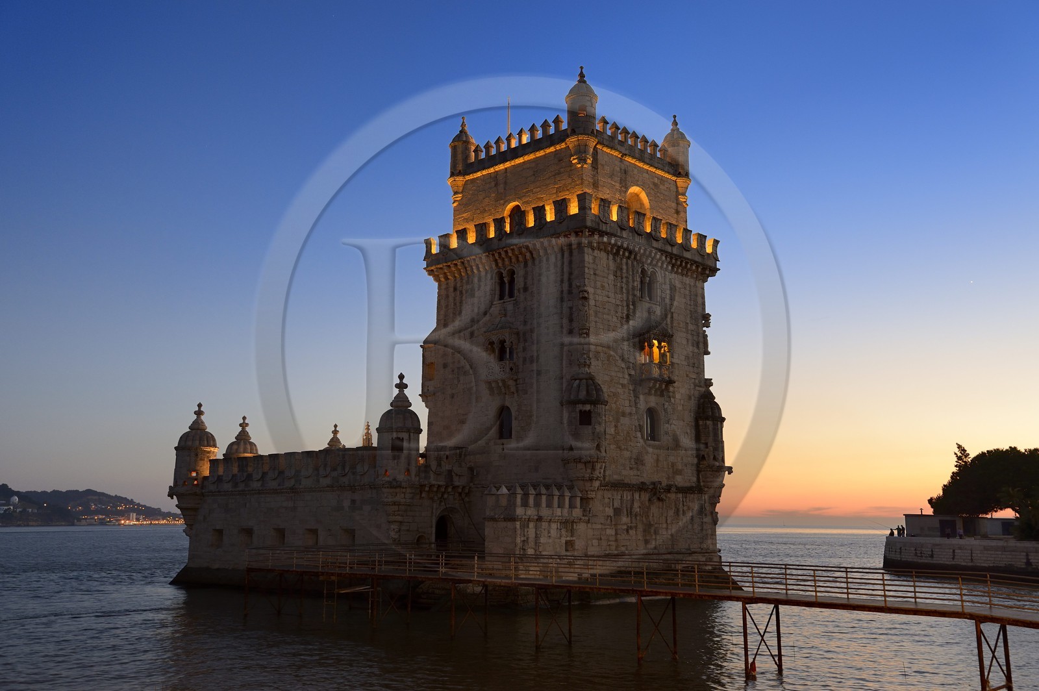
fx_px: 1009
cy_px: 346
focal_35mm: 35
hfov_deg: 54.5
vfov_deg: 37.8
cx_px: 520
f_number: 5.6
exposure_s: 1/6
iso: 800
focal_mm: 35
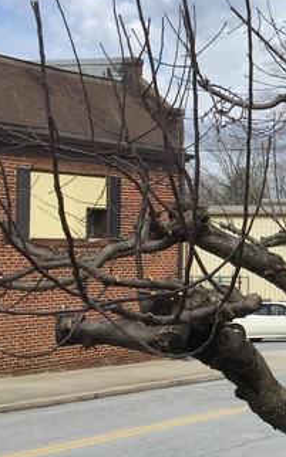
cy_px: 241
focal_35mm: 89
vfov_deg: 23.3
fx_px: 1111
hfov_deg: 13.0
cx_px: 541
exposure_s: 1/2198
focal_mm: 4.15
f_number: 2.2
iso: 32
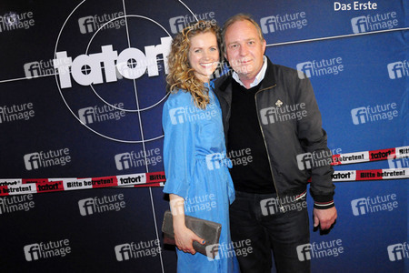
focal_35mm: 32
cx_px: 204
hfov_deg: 59.5
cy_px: 136
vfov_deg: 41.7
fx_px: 358
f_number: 8
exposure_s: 1/60
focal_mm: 21
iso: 3200
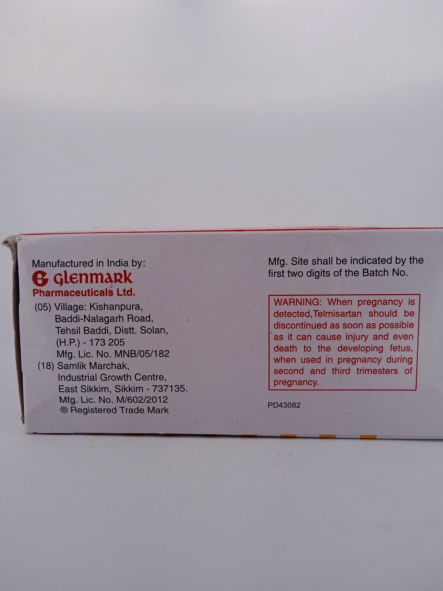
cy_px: 296
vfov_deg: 63.4
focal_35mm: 28
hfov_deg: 49.7
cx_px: 222
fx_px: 478
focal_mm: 3.43
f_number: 2.2
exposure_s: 1/200
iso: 100
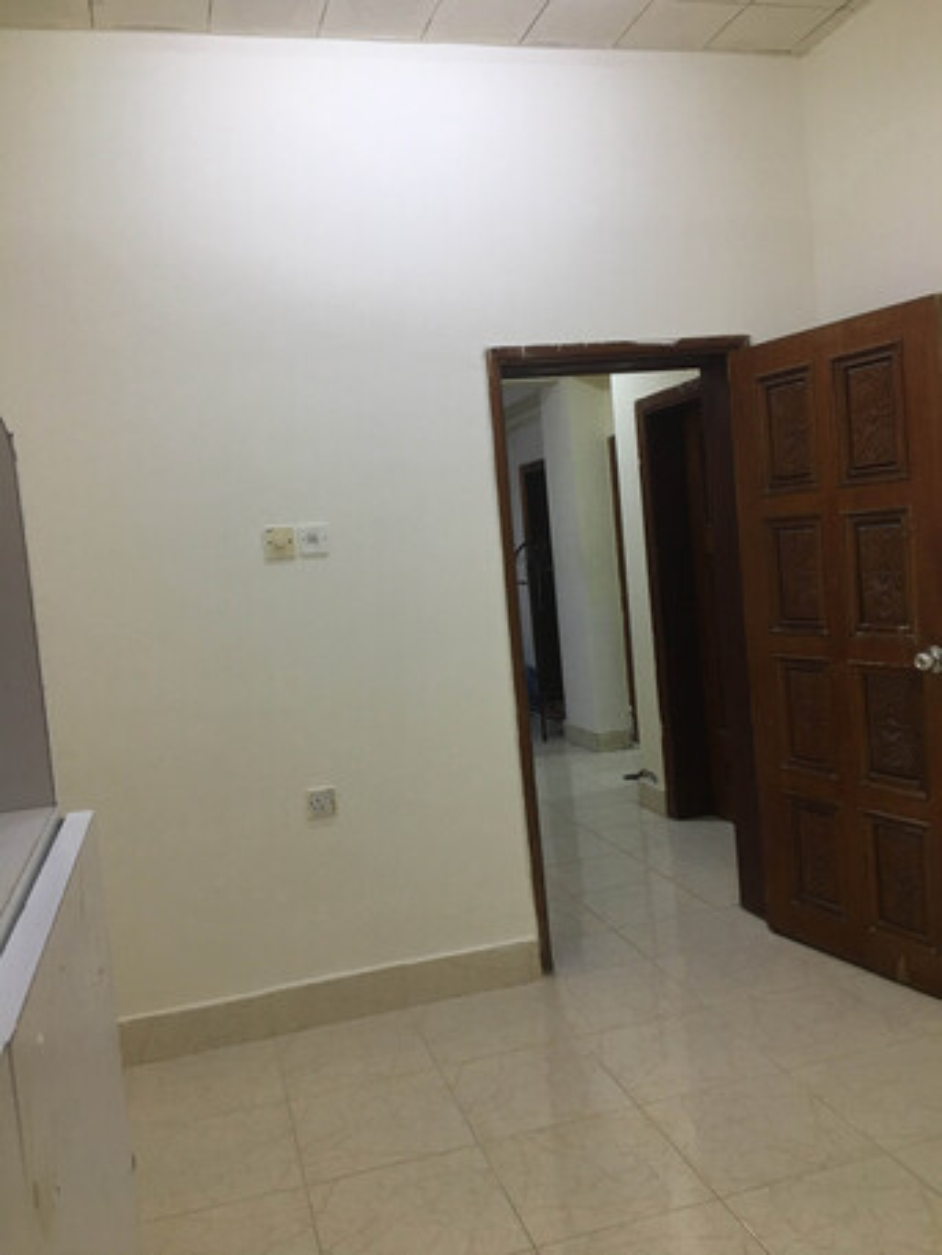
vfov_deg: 61.6
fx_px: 1052
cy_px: 628
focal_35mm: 29
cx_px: 471
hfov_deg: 48.2
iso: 32
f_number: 2.2
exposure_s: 1/15
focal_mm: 4.15
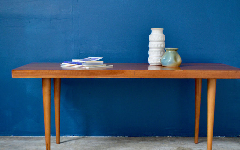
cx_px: 120
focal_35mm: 59
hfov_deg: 34.6
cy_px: 87
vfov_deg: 22.0
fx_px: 386
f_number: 4.8
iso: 1250
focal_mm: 32
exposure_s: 1/30
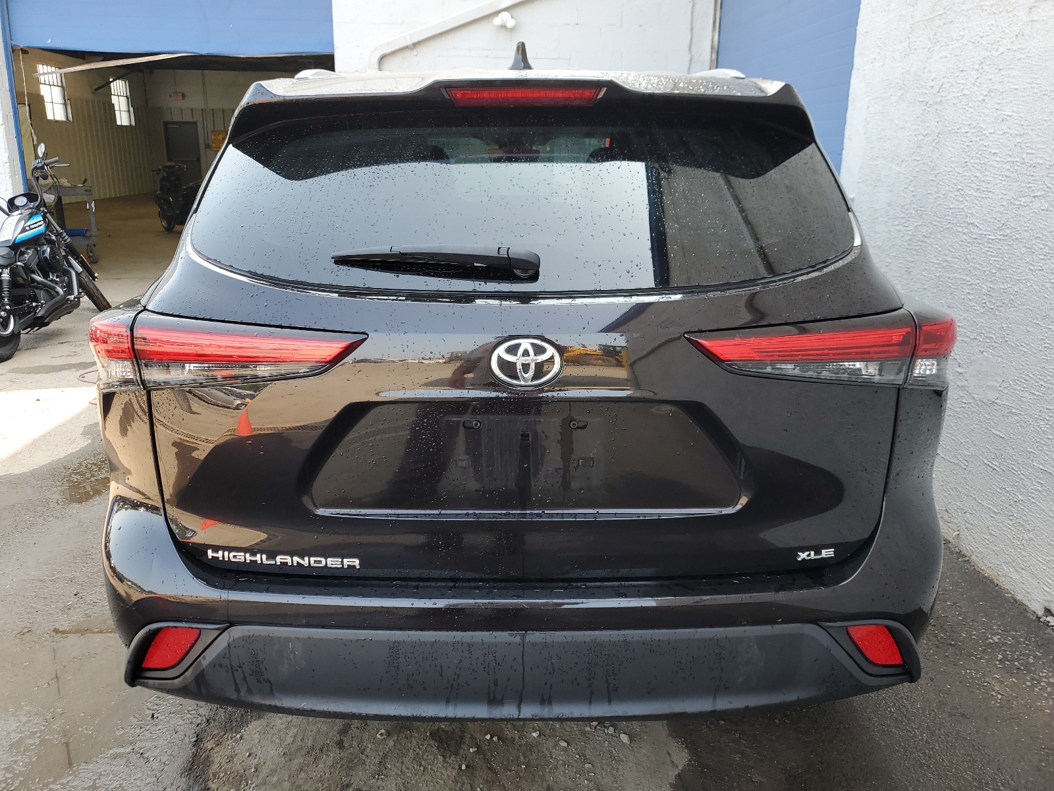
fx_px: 792
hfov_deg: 67.3
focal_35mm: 26
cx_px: 527
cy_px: 396
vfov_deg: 53.1
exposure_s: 1/227
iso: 50
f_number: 1.5
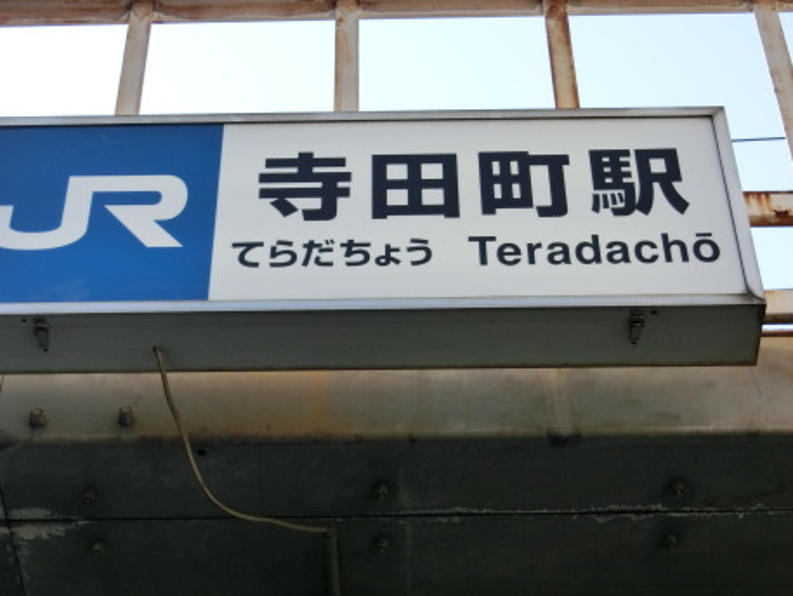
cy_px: 243
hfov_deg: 23.2
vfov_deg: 17.6
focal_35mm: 84
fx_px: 1925
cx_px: 305
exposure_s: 1/200
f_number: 5
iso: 80
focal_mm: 10.7
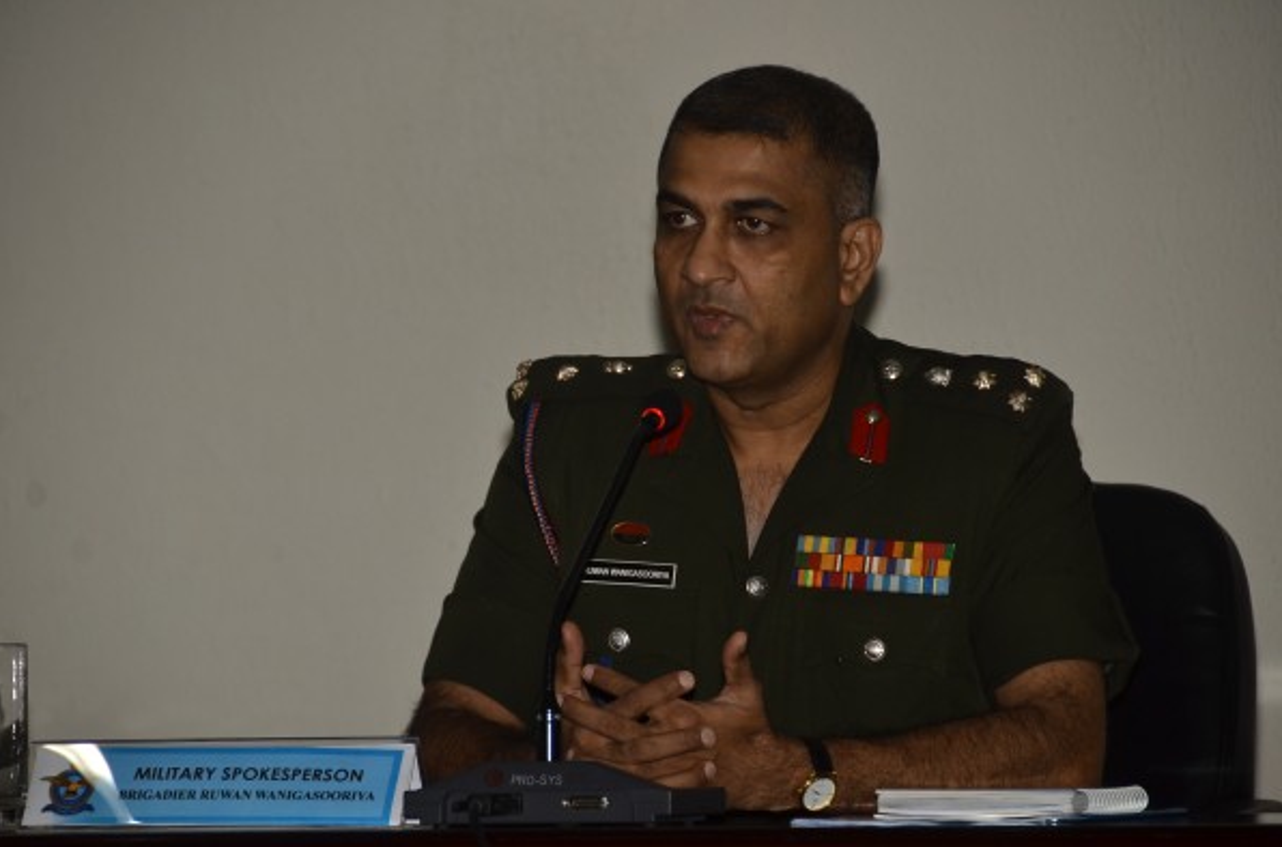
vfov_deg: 4.5
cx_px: 641
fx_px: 10726
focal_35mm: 302
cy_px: 422
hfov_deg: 6.8
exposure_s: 1/160
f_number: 5.6
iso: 320
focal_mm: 200
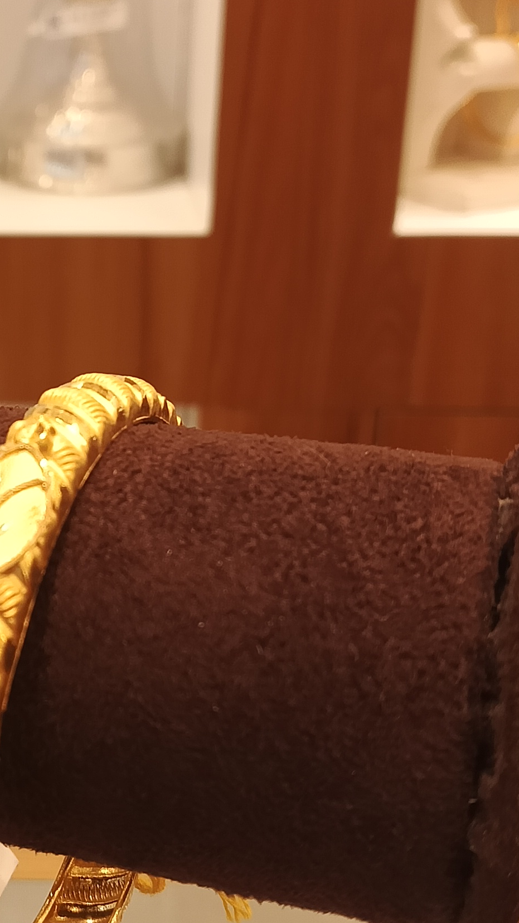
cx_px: -27
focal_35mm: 58
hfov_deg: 20.0
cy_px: 466
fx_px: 1419
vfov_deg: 36.0
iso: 80
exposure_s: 1/100
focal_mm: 3.61
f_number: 1.8
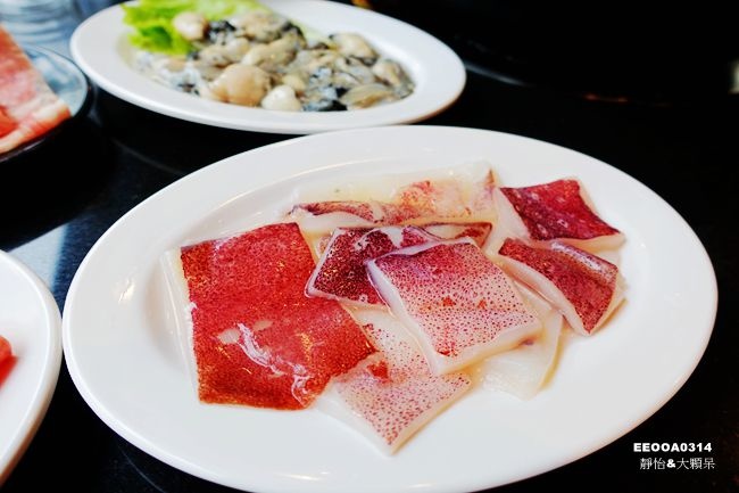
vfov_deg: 53.1
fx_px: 493
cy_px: 246
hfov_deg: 73.8
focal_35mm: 24
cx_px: 370
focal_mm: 8.8
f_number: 2.8
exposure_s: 1/60
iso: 125
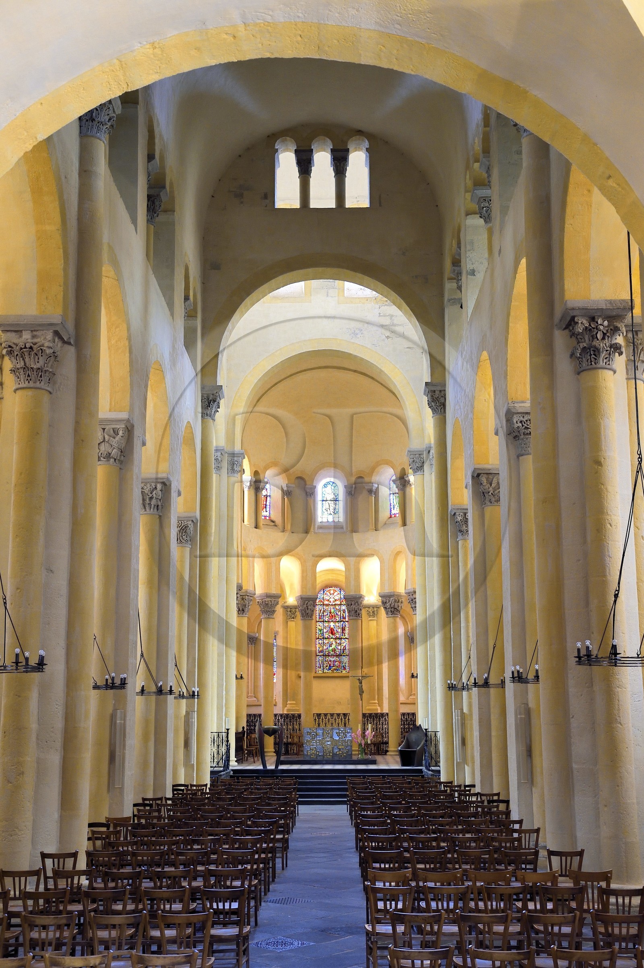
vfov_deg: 44.5
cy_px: 484
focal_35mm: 44
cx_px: 322
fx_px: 1182
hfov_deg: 30.5
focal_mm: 44
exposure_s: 1/13
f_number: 7.1
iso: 1600
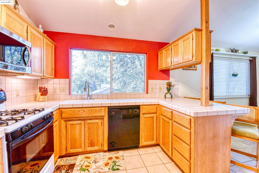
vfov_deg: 77.3
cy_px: 86
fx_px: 108
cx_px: 130
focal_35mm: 15
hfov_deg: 100.4
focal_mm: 15
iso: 400
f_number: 11
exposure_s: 1/40
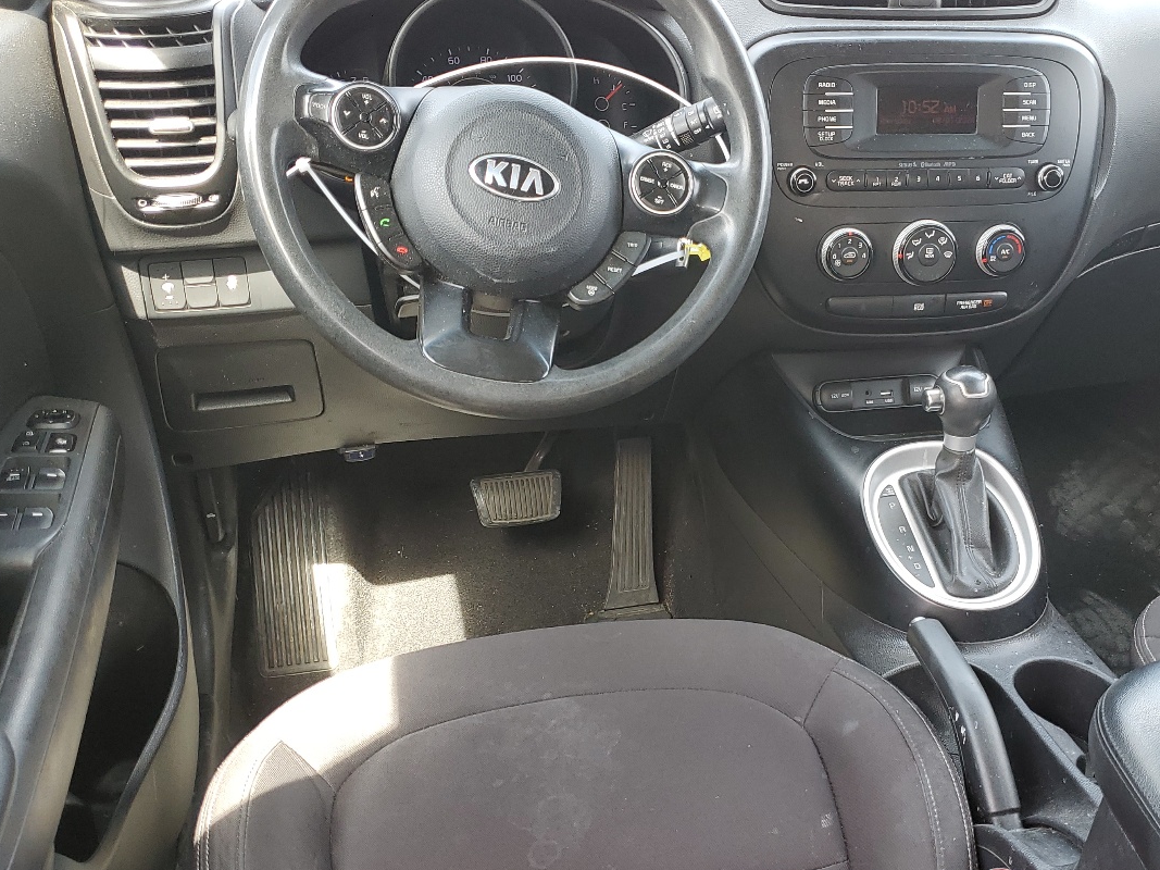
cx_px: 727
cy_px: 530
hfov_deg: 47.4
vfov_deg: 36.7
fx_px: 1307
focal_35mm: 39
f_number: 1.5
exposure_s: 1/60.2
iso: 52
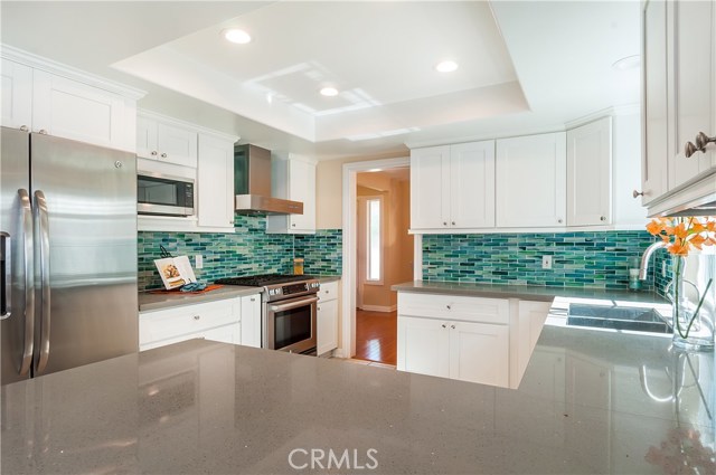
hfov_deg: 85.5
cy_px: 238
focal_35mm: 20
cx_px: 358
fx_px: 387
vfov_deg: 63.1
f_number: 14
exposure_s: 1/6
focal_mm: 13
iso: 200
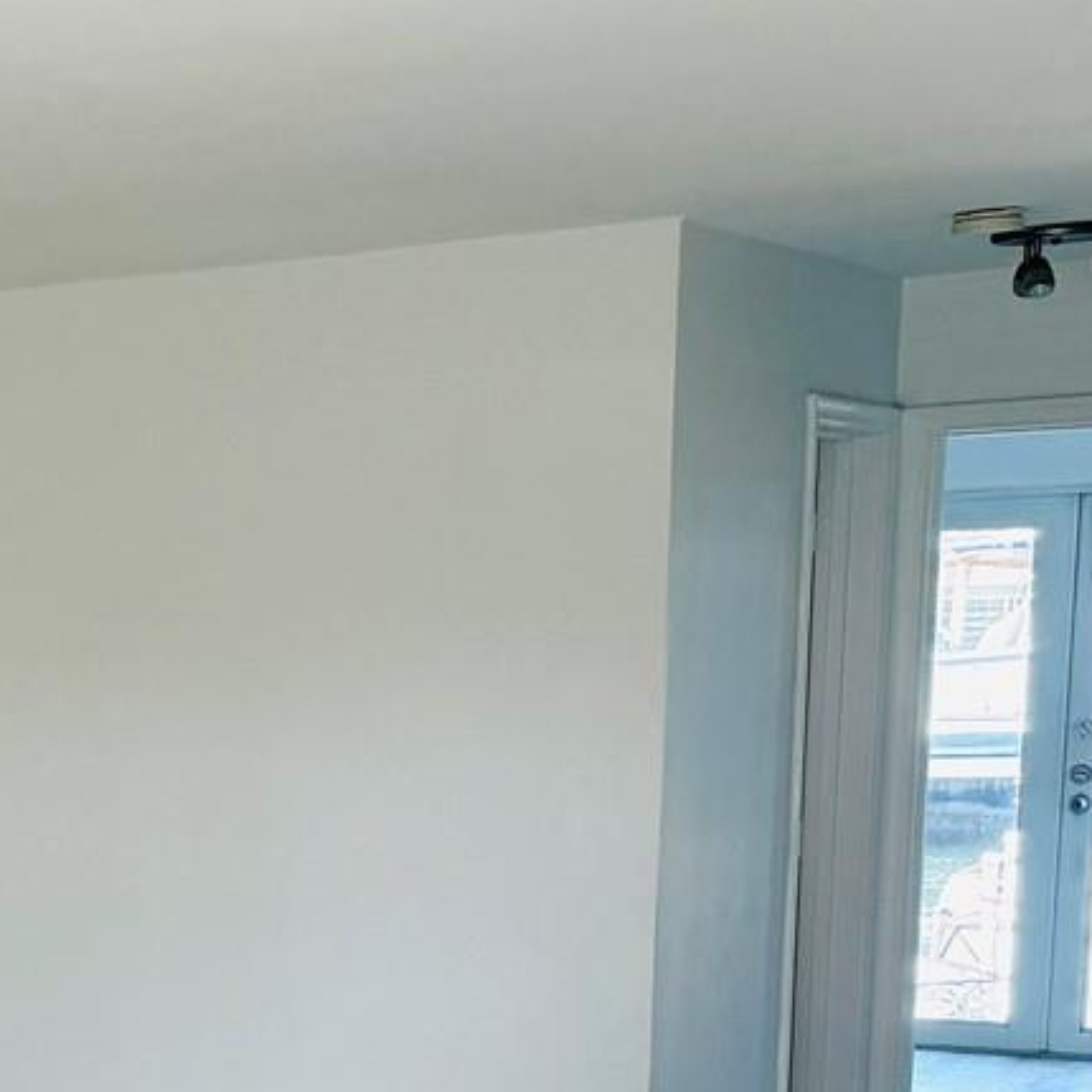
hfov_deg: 18.2
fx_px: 2820
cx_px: -754
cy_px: 1079
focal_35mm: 79
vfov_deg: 21.2
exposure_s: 1/473
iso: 100
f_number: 1.78
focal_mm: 6.76
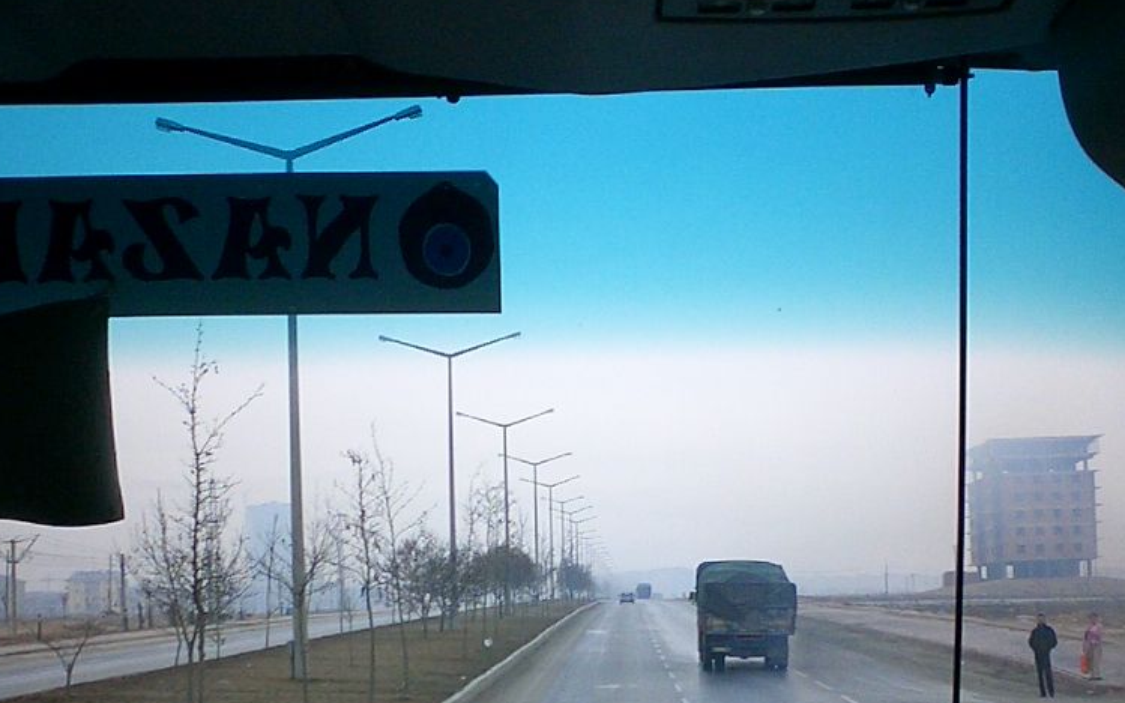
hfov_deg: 30.6
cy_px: 629
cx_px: 601
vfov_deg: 19.1
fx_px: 2054
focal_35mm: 67
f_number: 3.5
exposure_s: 1/400
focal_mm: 5.6
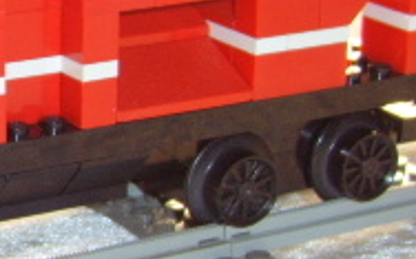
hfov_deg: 17.9
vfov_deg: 11.7
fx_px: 1268
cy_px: 122
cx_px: -51
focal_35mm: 112
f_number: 2.7
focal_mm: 8.13
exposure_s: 1/30
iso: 141
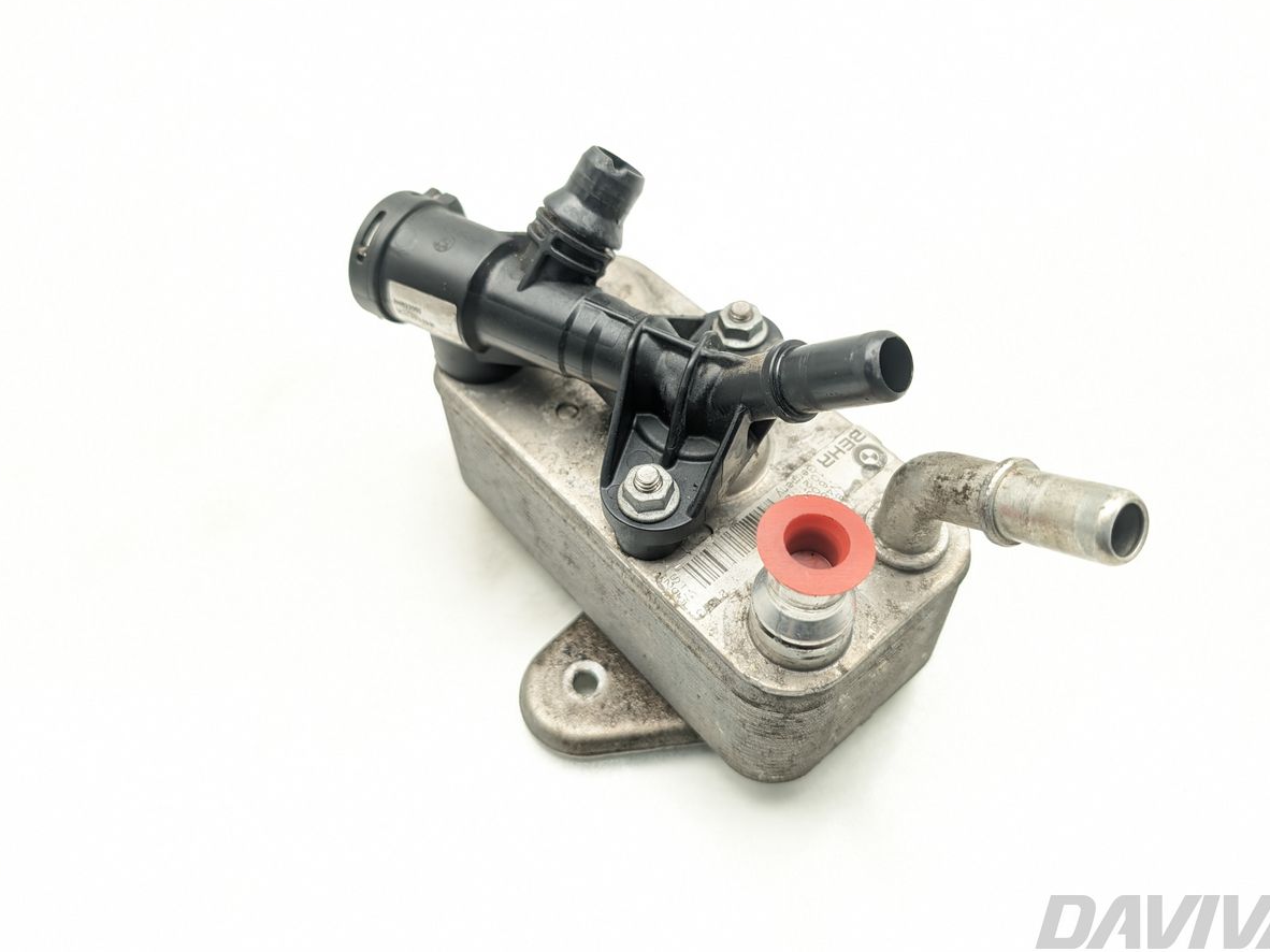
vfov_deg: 53.0
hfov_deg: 67.3
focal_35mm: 26
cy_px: 465
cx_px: 654
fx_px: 954
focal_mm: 6.9
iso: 42
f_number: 1.68
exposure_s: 1/90
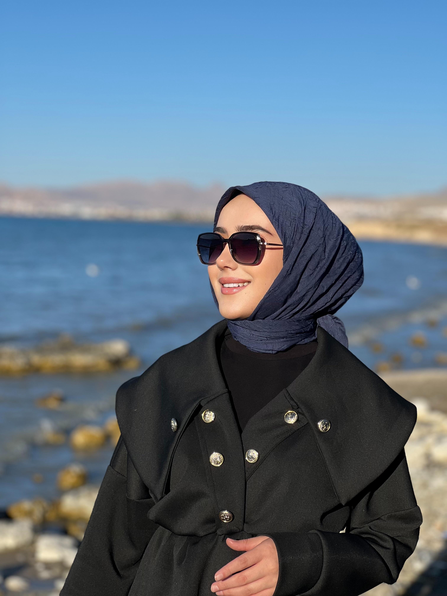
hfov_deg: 19.1
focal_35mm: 77
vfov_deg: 25.3
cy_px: 298
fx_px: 1326
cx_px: 224
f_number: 2.8
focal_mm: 9
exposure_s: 1/815
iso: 32
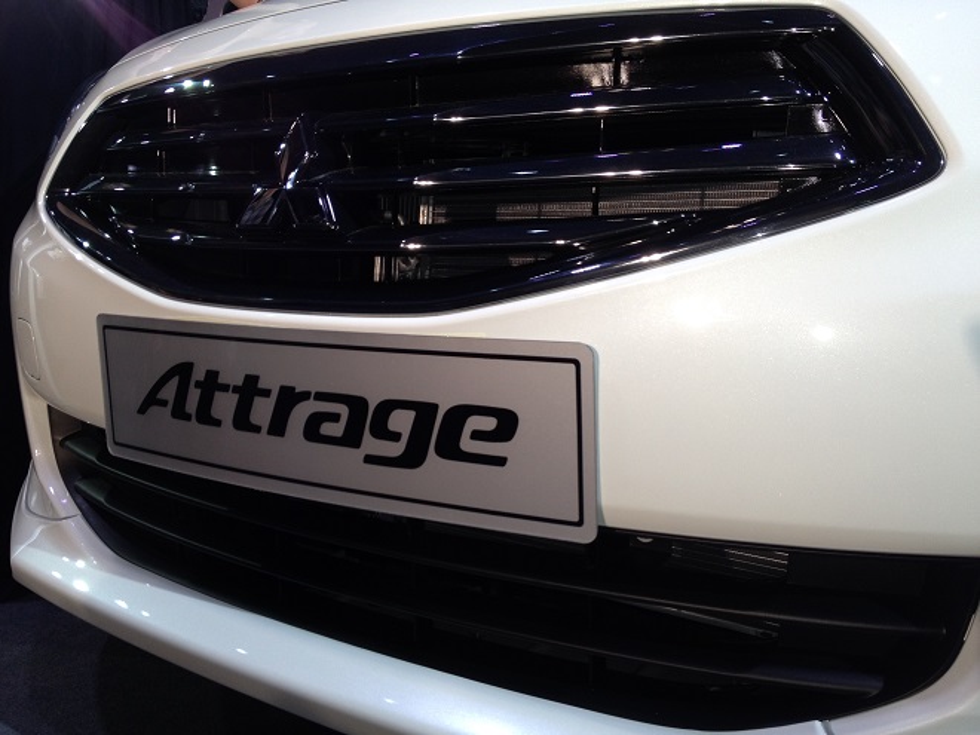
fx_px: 991
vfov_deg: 40.7
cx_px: 490
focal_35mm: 35
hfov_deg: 52.6
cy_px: 368
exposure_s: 1/46
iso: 50
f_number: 2.4
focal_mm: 4.28
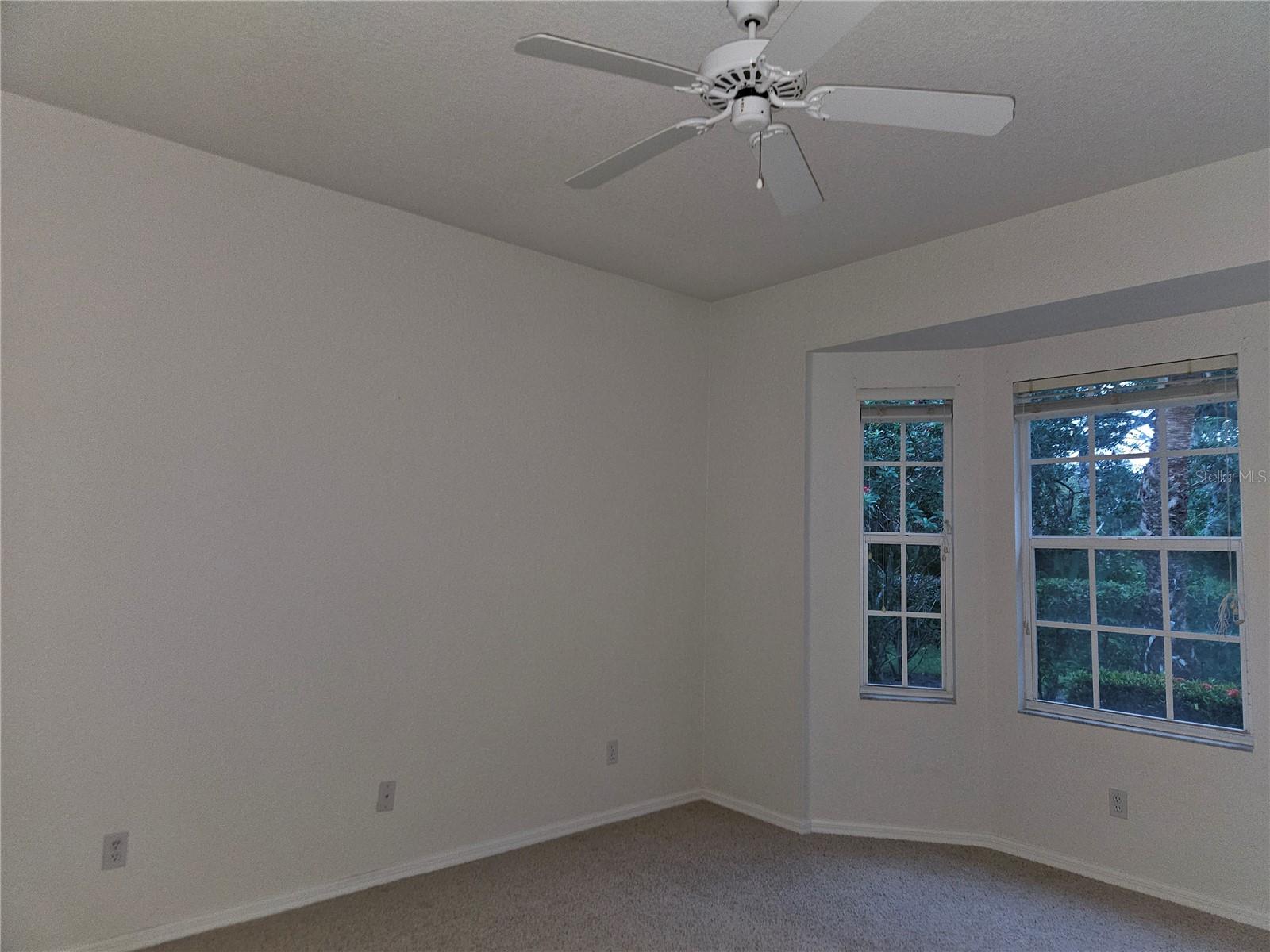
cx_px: 635
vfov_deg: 58.9
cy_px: 476
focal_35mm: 23
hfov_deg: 73.9
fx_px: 844
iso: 125
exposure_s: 1/13.3
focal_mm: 5.4
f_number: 1.8
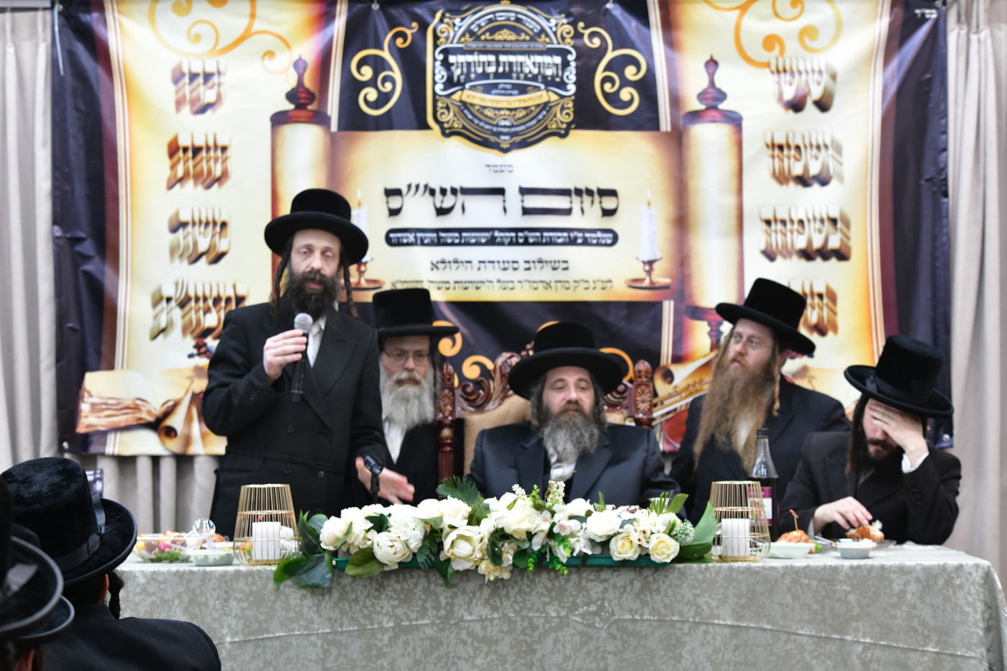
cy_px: 336
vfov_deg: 13.7
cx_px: 504
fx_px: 2797
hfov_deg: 20.4
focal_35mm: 100
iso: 2000
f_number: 5.6
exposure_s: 1/100
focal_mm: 100
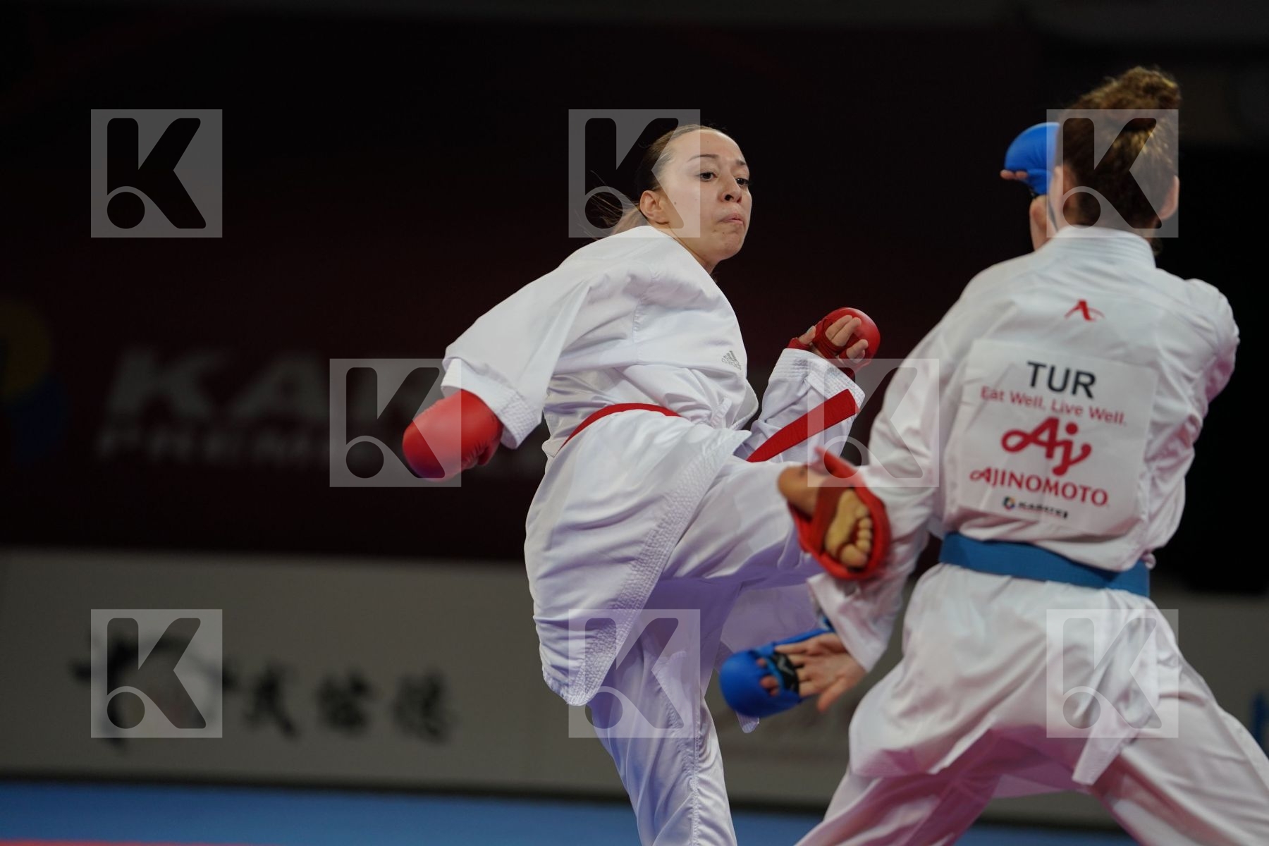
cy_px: 423
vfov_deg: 6.9
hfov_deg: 10.3
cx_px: 634
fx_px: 7049
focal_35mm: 200
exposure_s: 1/1000
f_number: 2.8
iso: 800
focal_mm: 200
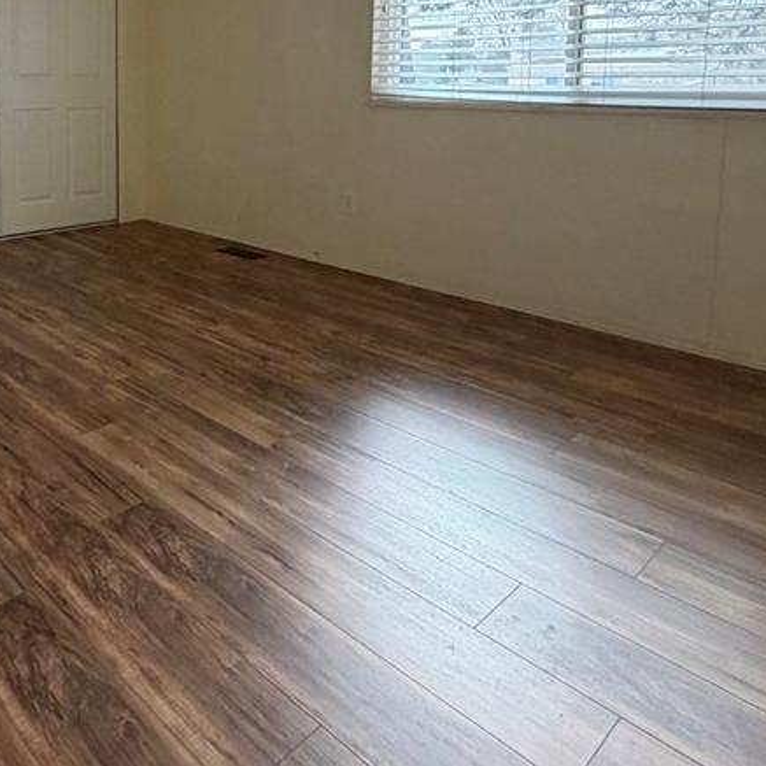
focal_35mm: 29
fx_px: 726
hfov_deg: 51.3
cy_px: 150
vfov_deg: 52.0
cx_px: 128
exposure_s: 1/60
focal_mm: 2.22
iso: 320
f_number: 2.2
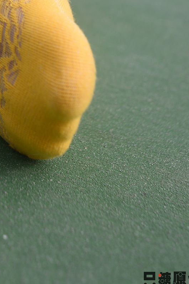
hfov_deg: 14.4
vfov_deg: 20.5
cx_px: -40
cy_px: -72
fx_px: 724
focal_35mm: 92
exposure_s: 1/400
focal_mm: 35
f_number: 6.3
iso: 100
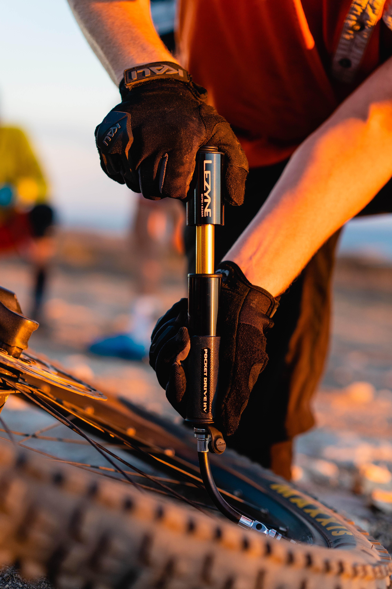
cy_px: 294
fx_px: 898
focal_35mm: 55
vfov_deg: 36.2
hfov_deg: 24.6
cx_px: 196
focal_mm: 55
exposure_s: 1/640
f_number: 2.8
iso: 800
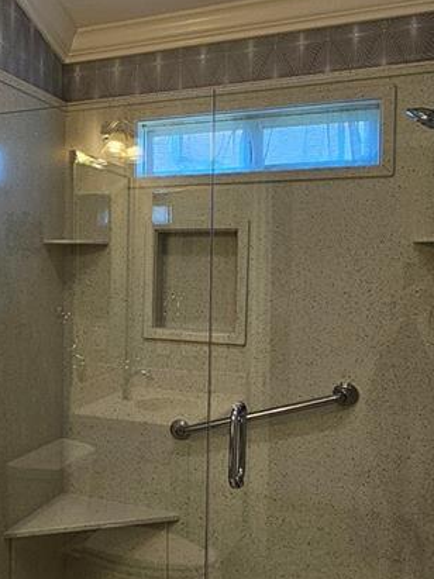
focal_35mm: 38
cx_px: 20
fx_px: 636
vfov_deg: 49.0
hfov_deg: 34.9
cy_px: 290
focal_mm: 2.2
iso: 64
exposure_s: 1/60
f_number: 2.2
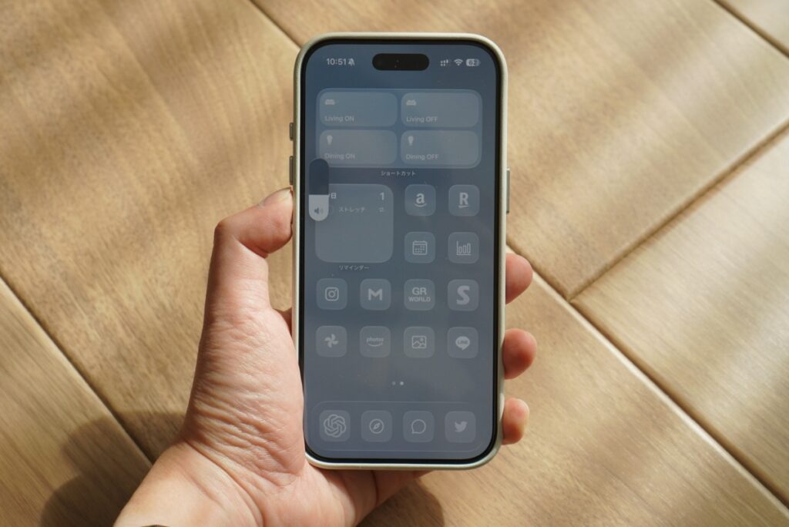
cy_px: 264
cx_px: 394
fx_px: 1151
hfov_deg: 37.8
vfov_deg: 25.8
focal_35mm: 52
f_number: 5.6
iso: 250
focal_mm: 35
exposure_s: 1/60
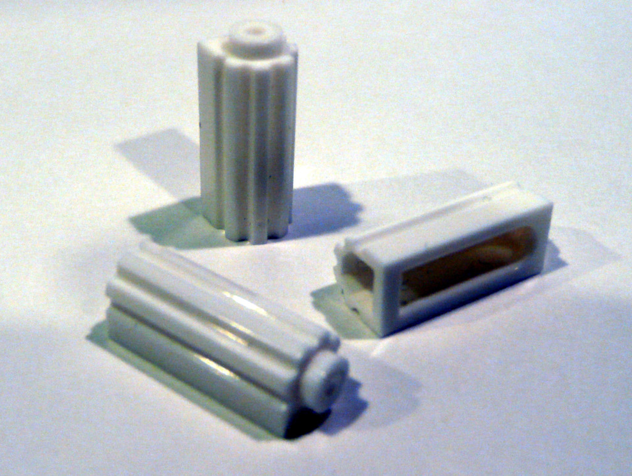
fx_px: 914
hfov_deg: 38.1
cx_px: 316
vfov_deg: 29.2
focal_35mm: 50
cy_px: 238
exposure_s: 1/10
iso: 200
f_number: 4.2
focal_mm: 8.2
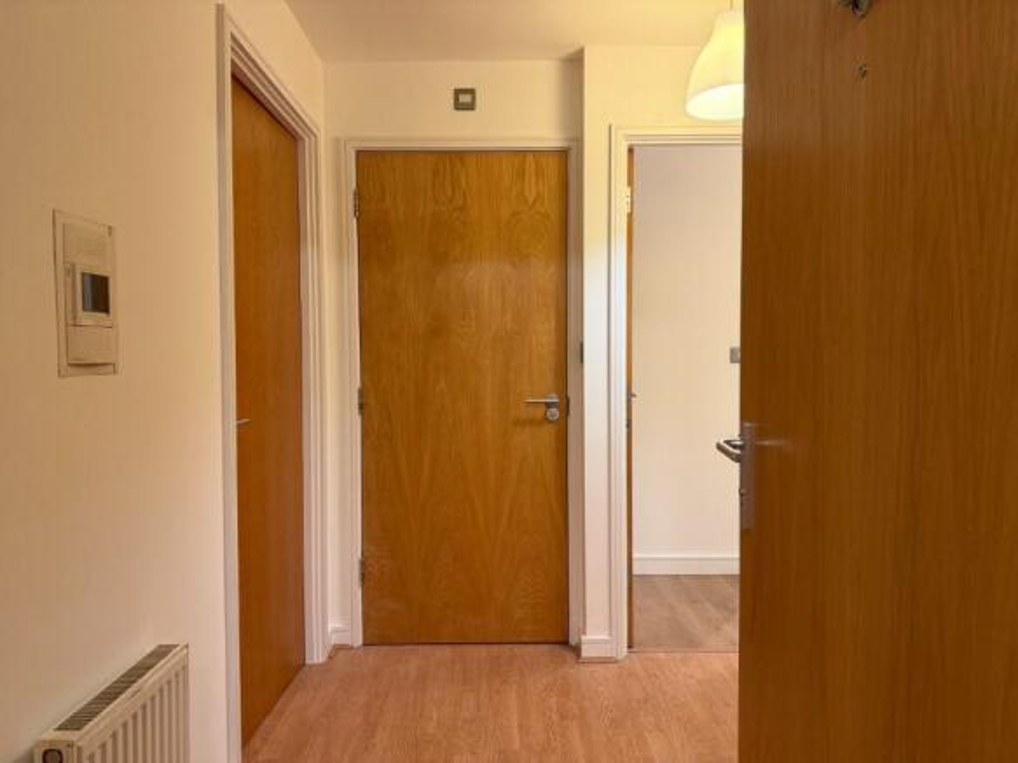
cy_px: 382
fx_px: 706
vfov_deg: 56.8
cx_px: 509
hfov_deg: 71.6
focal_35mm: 24
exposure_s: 1/50
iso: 250
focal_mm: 6.76
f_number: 1.78
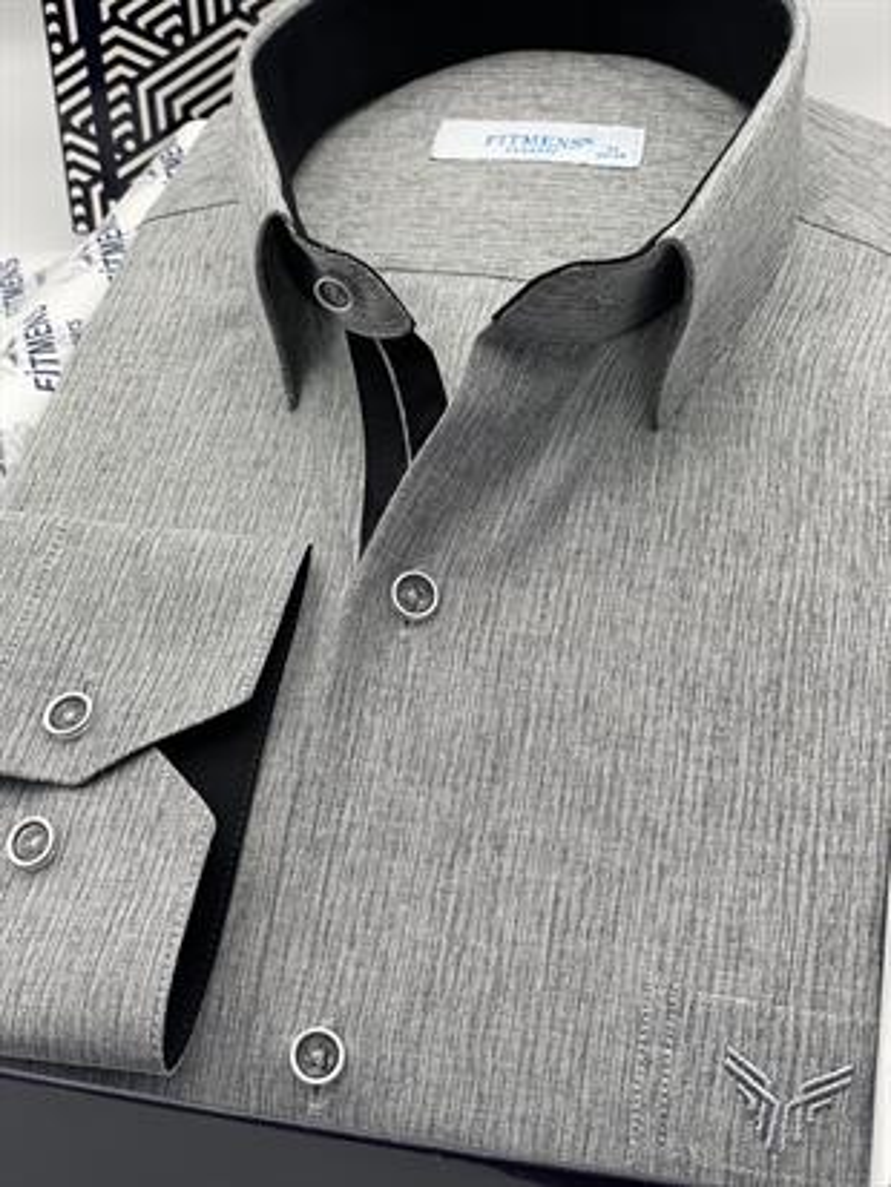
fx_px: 1784
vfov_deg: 36.8
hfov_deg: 28.0
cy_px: 594
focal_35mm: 52
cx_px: 446
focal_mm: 6
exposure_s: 1/122
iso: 32
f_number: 2
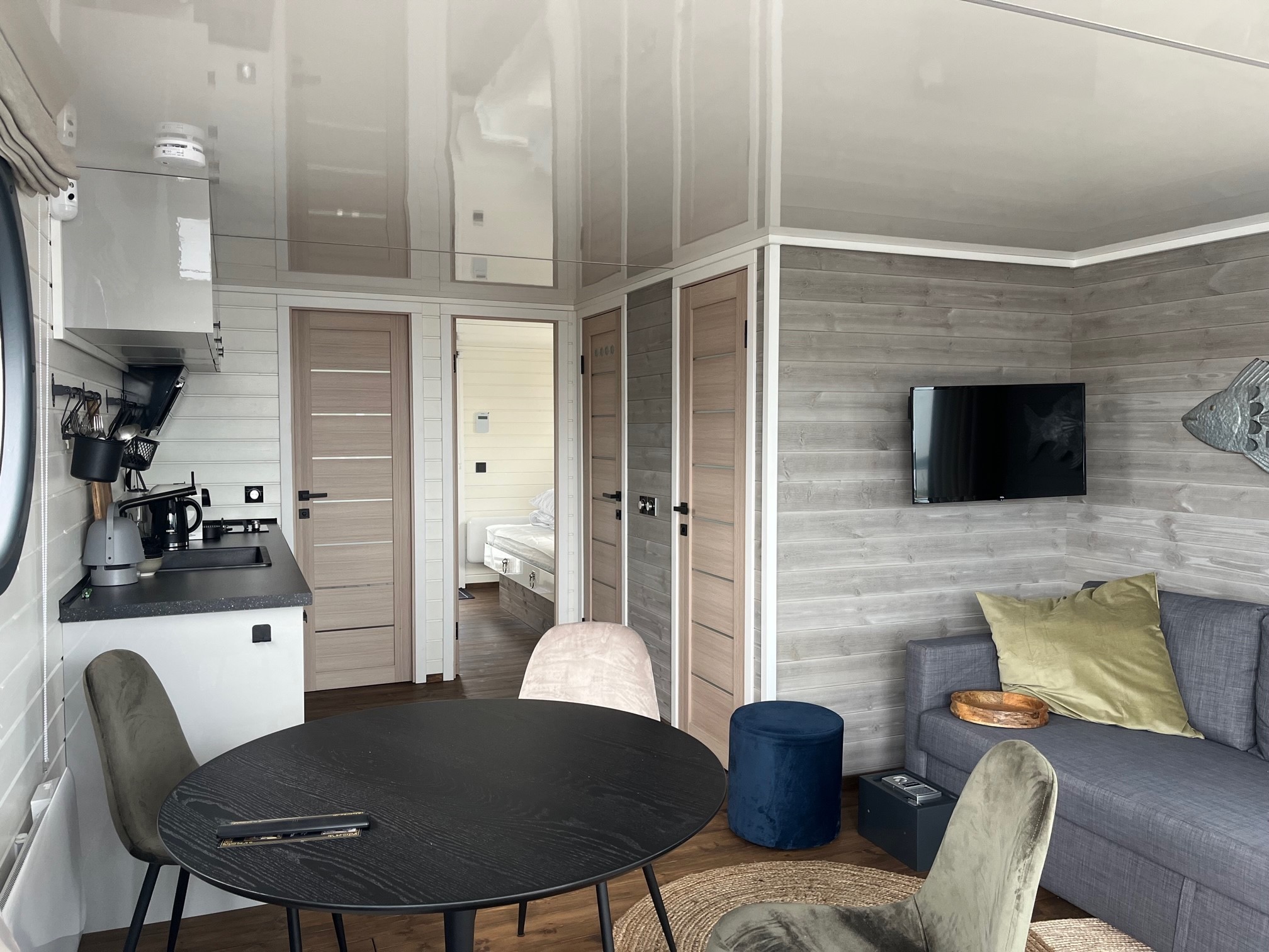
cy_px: 476
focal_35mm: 26
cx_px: 634
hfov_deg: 67.3
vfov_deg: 53.1
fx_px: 953
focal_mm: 5.1
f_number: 1.6
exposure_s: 1/121
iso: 125
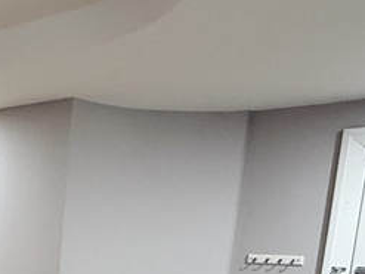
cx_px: -134
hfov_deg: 26.8
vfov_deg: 22.8
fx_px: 611
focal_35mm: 58
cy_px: 342
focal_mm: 2.22
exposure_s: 1/60
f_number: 2.2
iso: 200
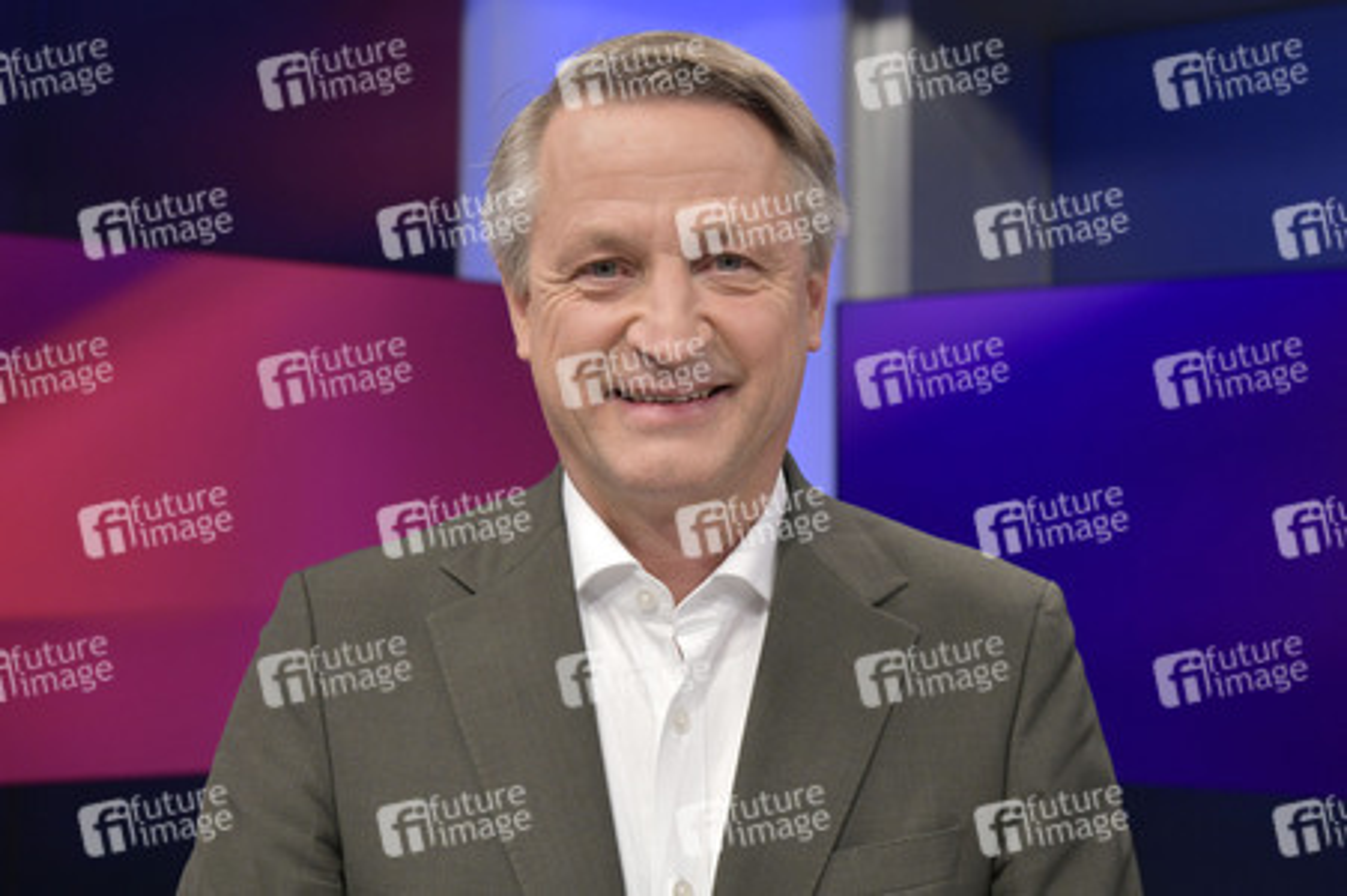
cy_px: 448
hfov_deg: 39.6
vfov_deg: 27.0
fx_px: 1869
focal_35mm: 50
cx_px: 674
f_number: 5
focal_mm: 50
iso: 1600
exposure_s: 1/250
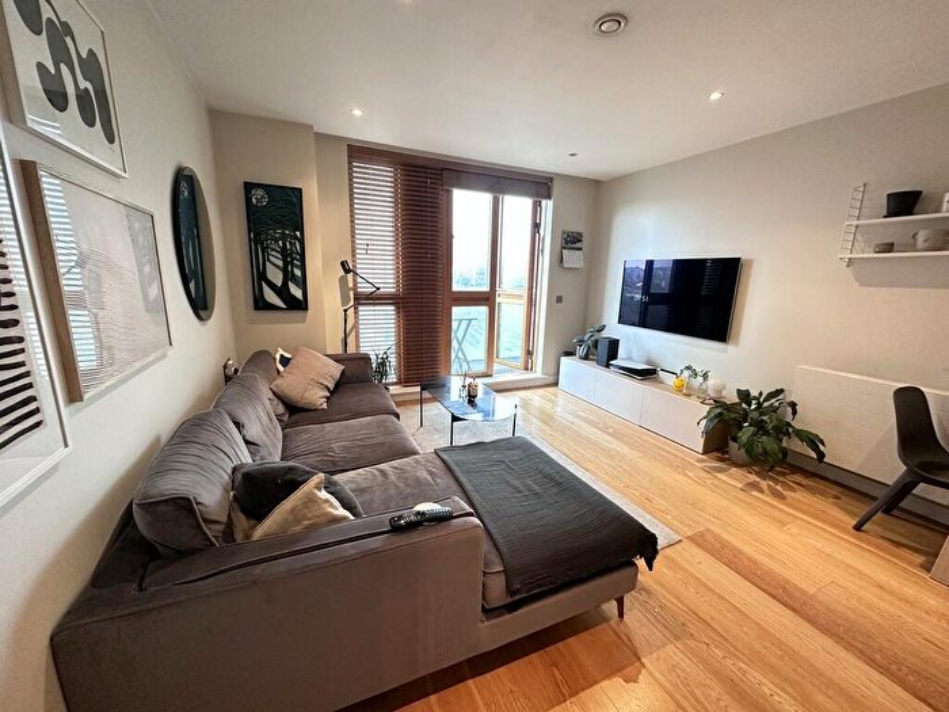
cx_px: 474
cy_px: 356
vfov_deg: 85.7
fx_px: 384
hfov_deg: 102.1
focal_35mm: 14
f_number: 2.2
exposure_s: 1/50
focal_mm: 2.22
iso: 250
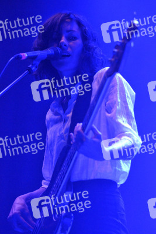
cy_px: 117
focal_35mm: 180
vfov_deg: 11.4
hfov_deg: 7.6
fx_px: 1169
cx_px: 78
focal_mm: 120
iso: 3200
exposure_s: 1/500
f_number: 2.8
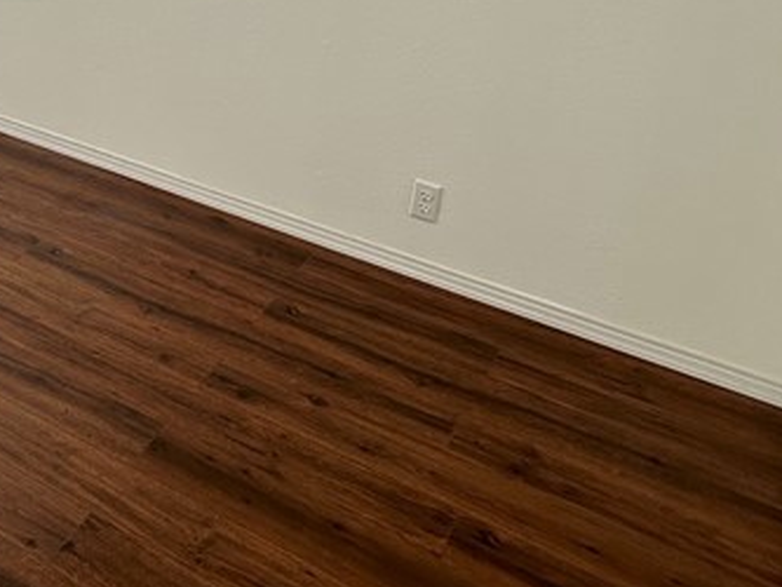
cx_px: 40
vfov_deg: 31.2
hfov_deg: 39.7
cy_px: 2
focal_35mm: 43
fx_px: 972
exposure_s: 1/189
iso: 40
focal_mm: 2.22
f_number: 2.2
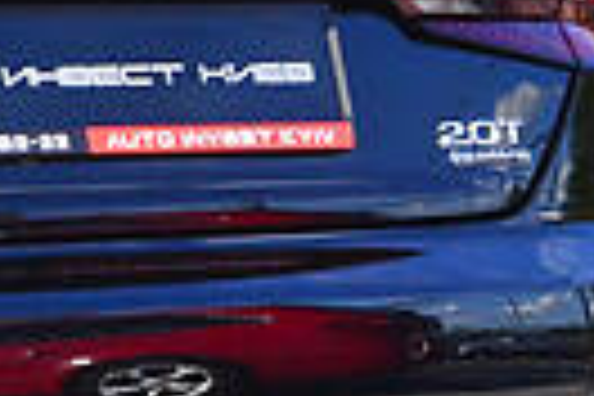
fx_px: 4488
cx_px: -1017
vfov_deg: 5.0
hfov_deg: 7.0
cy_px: 88
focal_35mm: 272
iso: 400
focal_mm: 30
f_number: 10
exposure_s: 1/250
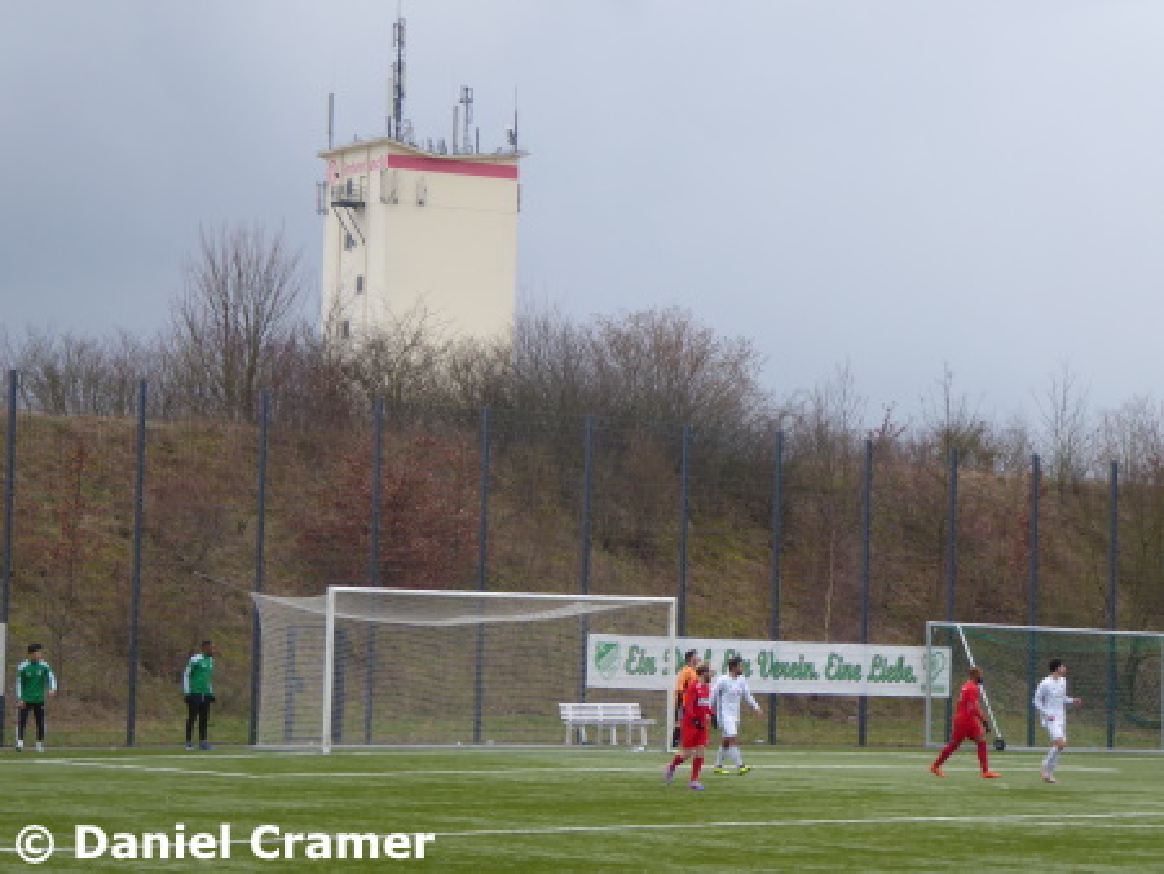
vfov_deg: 14.0
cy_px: 437
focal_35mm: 106
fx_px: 3566
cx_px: 582
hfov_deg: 18.5
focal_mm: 19
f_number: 5.1
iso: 125
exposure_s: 1/60
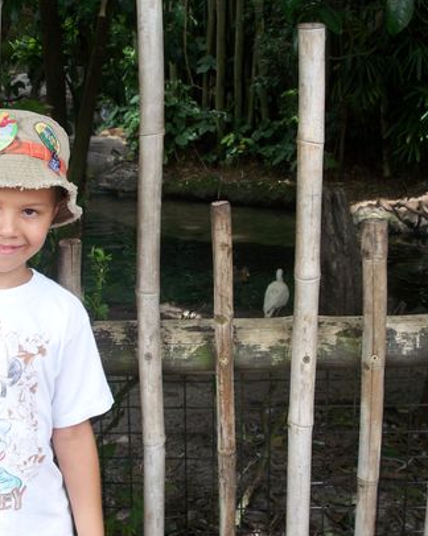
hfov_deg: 26.6
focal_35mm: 57
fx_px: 904
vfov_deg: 33.0
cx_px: 186
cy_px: 223
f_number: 3.4
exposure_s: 1/80
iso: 64
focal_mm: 7.9
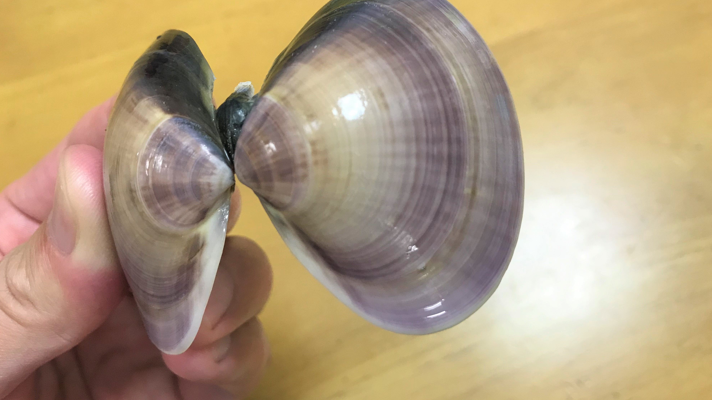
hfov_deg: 62.6
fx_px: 585
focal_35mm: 31
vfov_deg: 37.7
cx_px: 359
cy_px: 167
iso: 40
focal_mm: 3.99
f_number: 1.8
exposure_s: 1/33
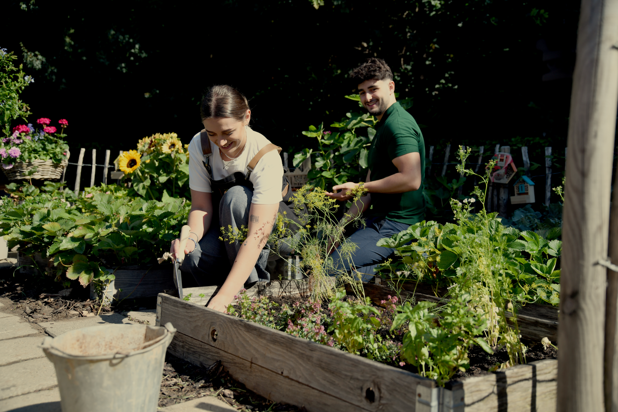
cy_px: 206
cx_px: 309
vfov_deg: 37.9
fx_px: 601
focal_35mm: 35
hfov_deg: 54.4
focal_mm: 35
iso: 400
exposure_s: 1/3200
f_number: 4
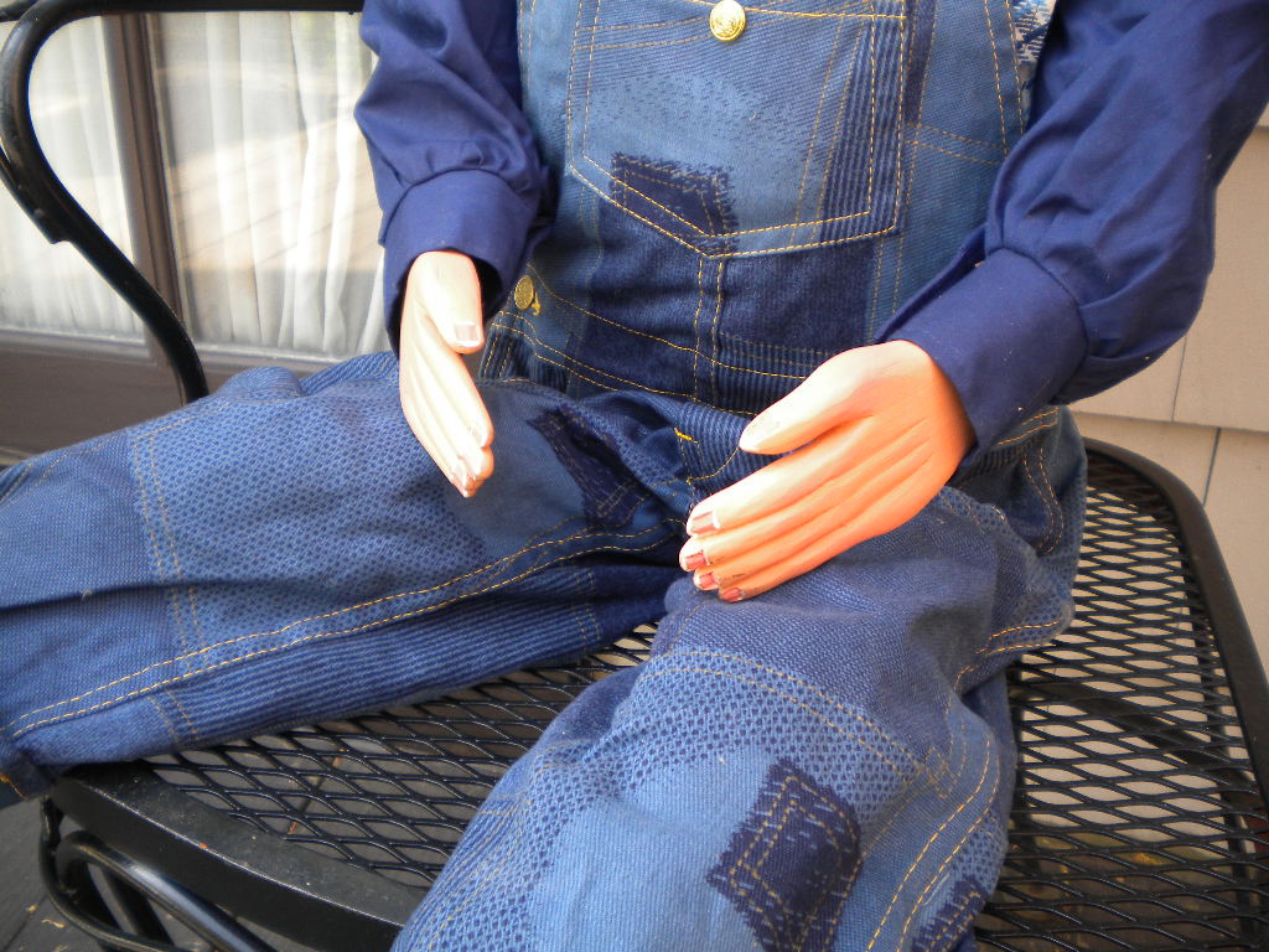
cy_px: 476
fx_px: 1283
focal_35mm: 35
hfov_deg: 52.6
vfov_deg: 40.7
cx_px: 634
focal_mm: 6.3
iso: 93
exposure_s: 1/58.4
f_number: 3.1
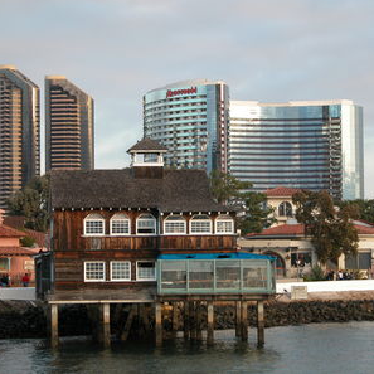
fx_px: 1540
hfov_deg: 13.8
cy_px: 186
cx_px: 176
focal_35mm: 126
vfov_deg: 13.8
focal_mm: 27.3
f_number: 3.7
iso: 100
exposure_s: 1/86.5
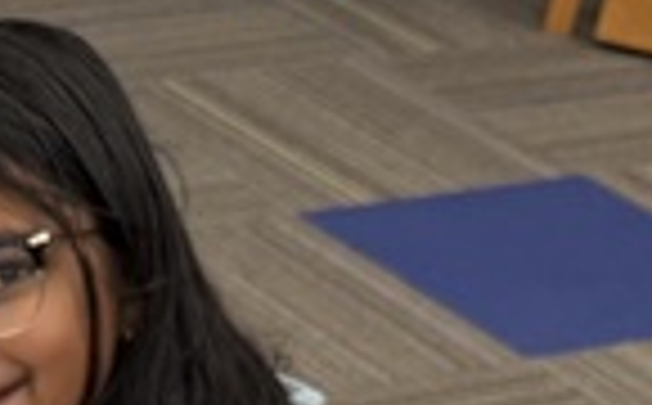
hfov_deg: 11.1
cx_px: -427
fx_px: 3192
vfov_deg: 6.5
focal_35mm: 180
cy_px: 1256
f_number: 1.78
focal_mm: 6.76
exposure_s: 1/120
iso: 80
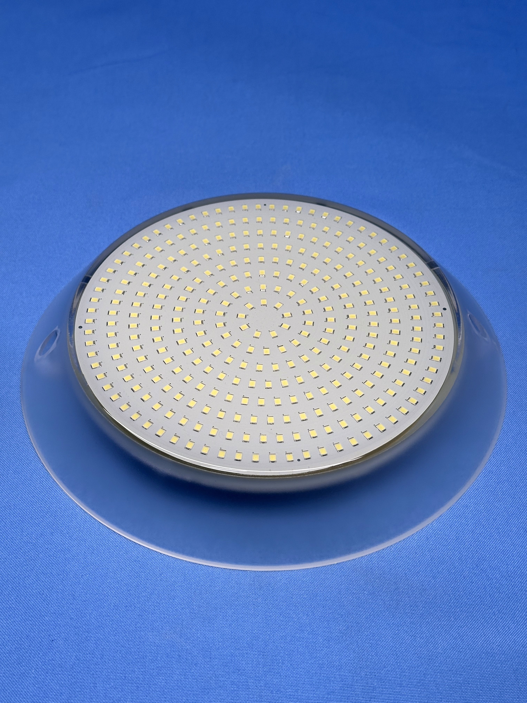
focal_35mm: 48
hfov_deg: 30.3
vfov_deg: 39.7
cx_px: 264
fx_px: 974
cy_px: 352
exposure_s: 1/402
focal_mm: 6.86
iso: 64
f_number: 1.78
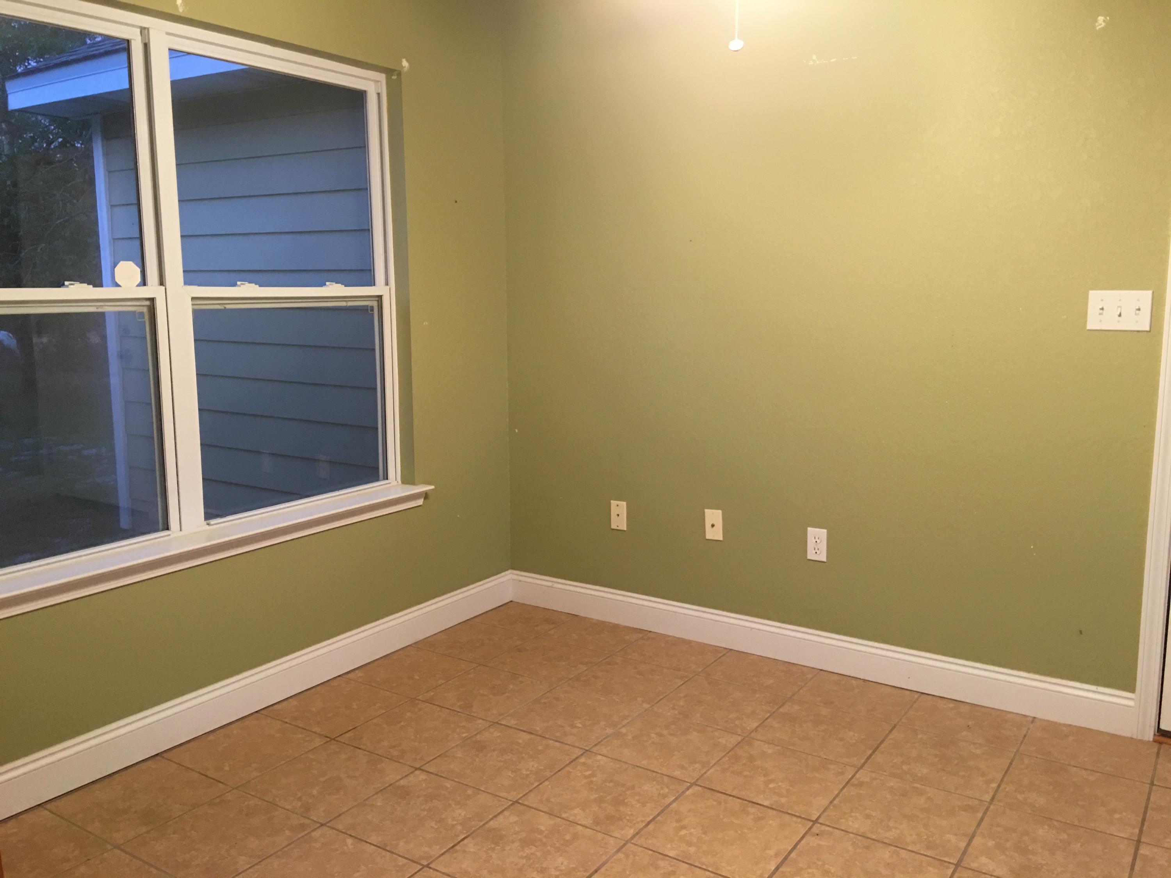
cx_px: 586
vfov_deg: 48.2
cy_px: 439
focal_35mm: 29
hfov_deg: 61.7
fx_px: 981
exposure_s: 1/15
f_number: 2.2
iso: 80
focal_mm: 4.15
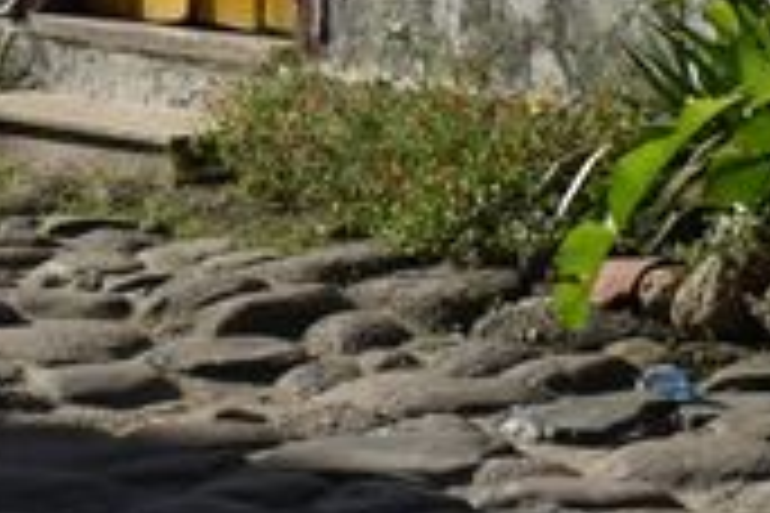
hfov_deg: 7.7
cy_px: -583
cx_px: -540
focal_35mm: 260
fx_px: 5560
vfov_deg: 5.2
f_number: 9
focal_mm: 29
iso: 100
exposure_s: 1/320
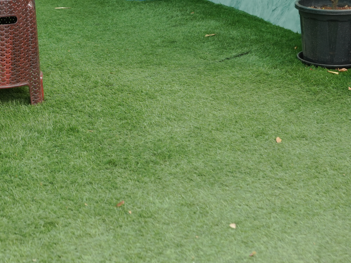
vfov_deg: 13.7
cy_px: -60
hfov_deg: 18.5
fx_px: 1065
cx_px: 50
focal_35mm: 105
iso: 320
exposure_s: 1/250
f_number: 3.2
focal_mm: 35
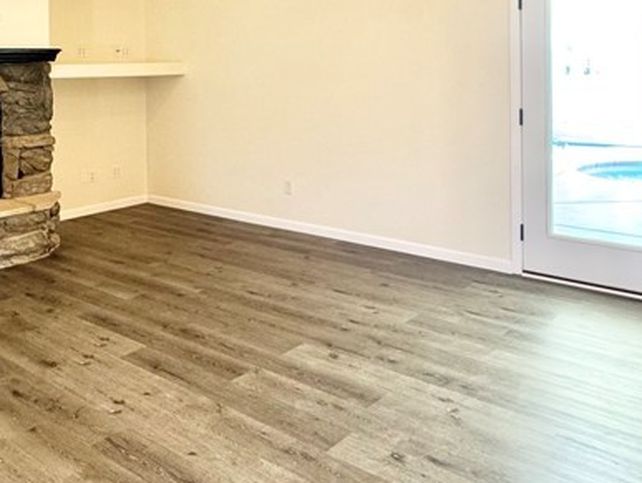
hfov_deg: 49.5
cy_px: 66
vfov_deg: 36.7
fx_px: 687
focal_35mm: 37
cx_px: 236
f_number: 2.2
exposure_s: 1/60
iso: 160
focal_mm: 2.22
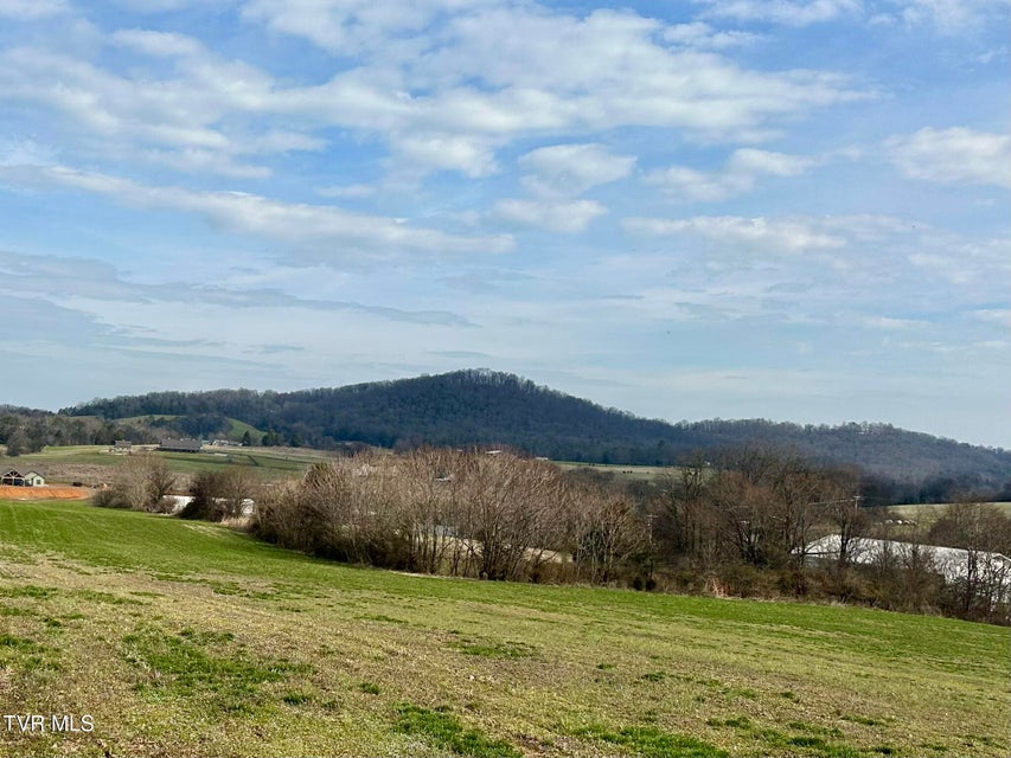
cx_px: 506
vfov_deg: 56.8
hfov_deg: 71.6
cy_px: 379
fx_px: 701
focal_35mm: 24
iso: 80
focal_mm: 6.86
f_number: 1.78
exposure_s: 1/7042
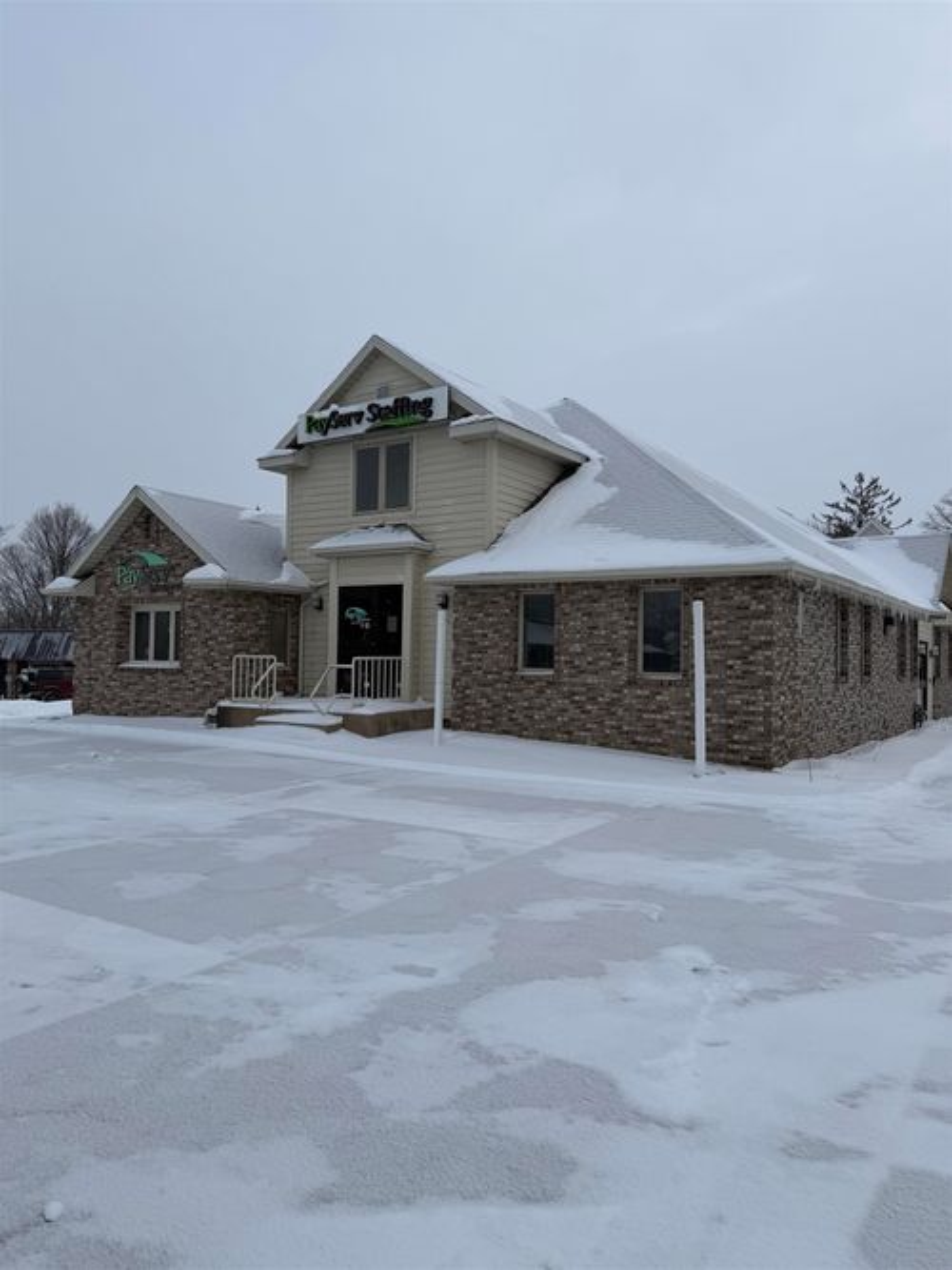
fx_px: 880
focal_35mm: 24
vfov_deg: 71.6
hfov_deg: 56.8
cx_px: 476
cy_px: 635
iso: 80
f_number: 1.78
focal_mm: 6.76
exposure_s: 1/3953
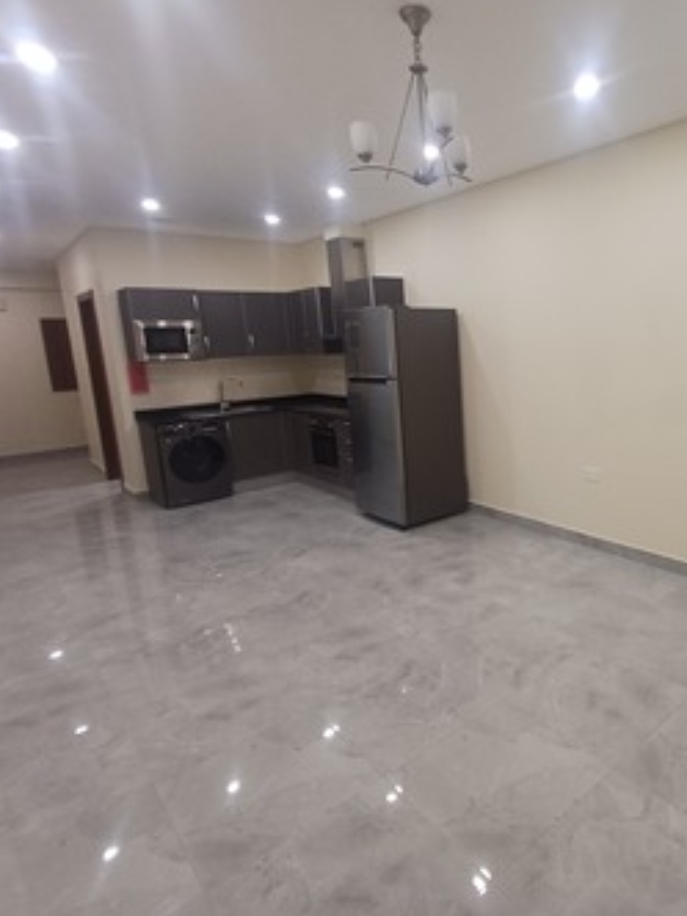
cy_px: 446
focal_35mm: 22
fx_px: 582
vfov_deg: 76.4
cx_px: 542
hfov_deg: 56.9
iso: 100
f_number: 2.2
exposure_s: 1/50
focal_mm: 1.64
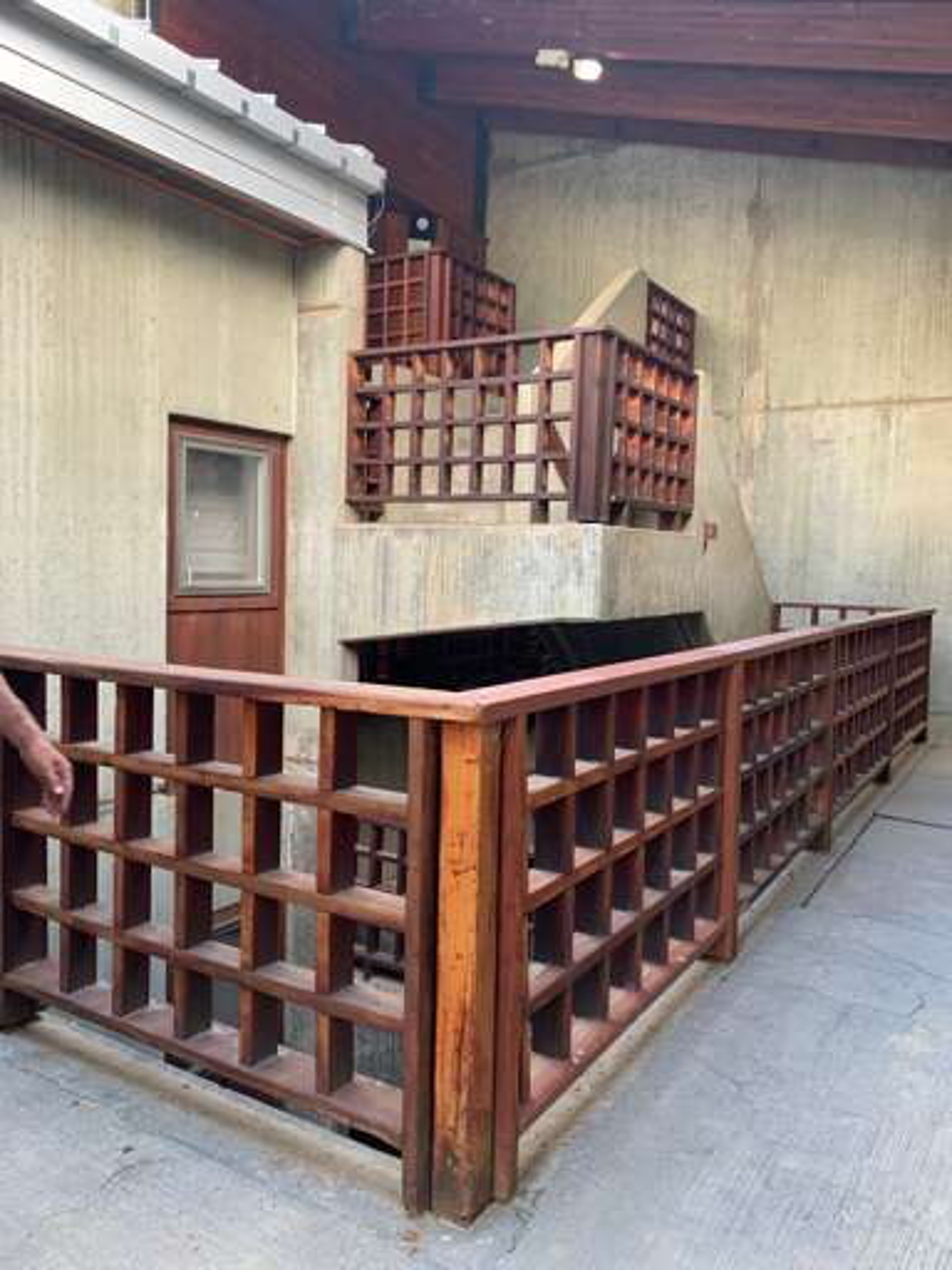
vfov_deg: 67.3
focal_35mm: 26
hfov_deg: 53.1
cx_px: 476
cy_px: 635
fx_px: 953
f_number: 1.8
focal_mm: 4.25
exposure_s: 1/121
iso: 64
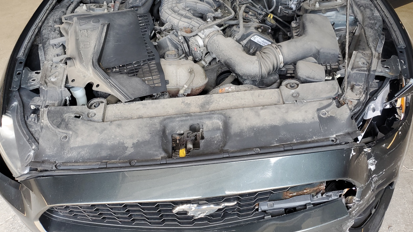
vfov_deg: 39.8
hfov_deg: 66.1
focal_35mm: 29
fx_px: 318
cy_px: 82
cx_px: 206
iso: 57
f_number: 1.5
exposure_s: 1/120
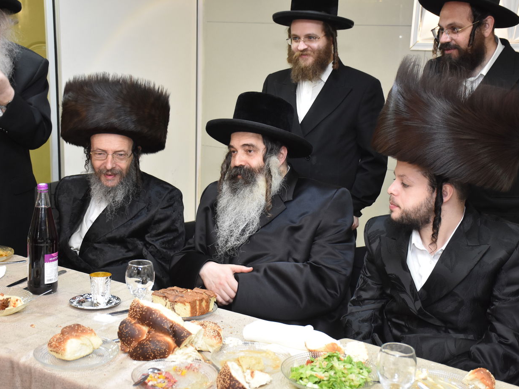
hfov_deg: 34.4
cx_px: 258
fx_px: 839
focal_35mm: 56
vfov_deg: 26.1
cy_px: 194
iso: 1600
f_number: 5.6
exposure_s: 1/80
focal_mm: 34
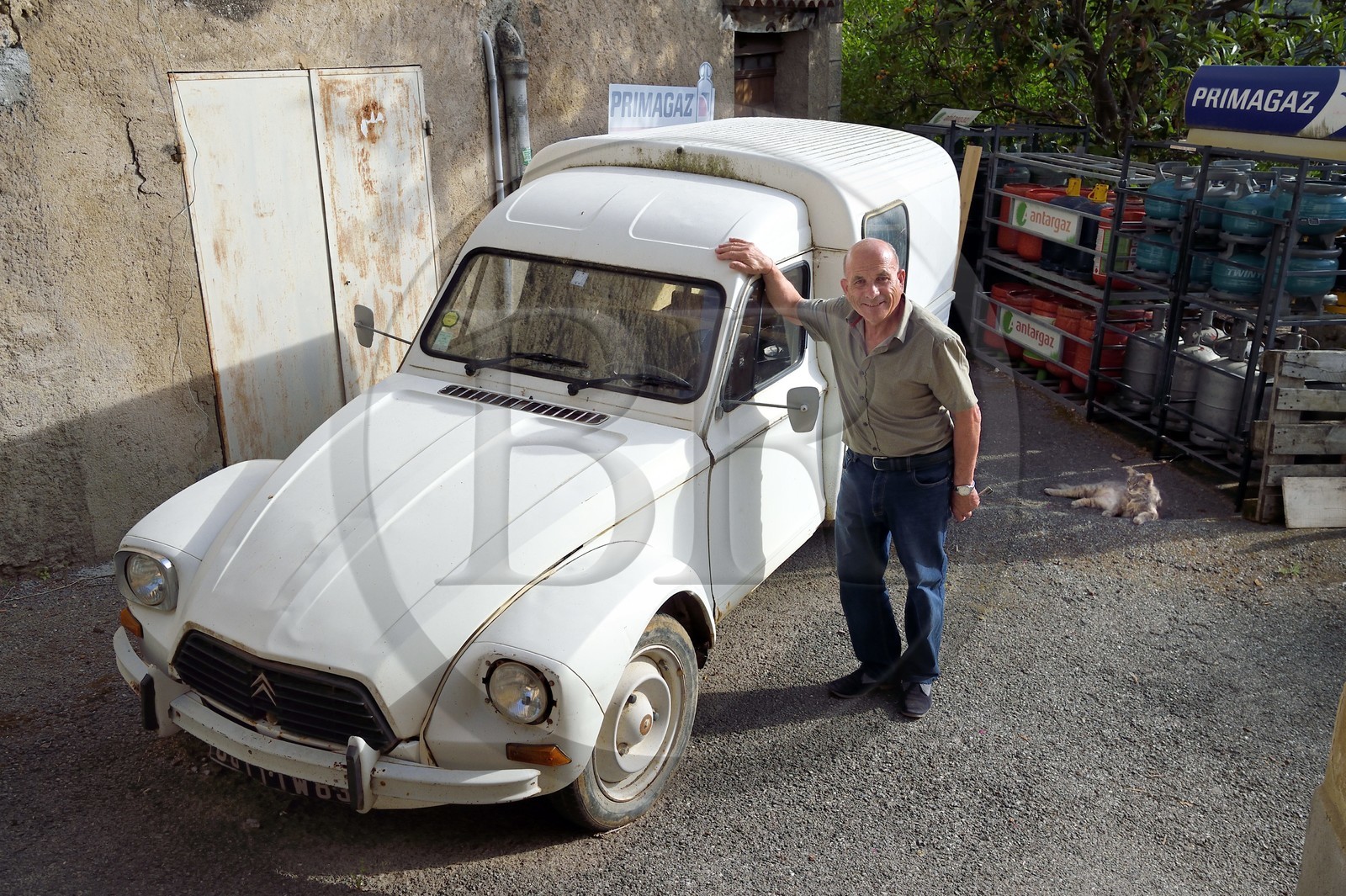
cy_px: 448
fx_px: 1271
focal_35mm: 34
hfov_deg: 55.8
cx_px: 673
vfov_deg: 38.8
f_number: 8
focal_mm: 34
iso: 1600
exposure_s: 1/1600
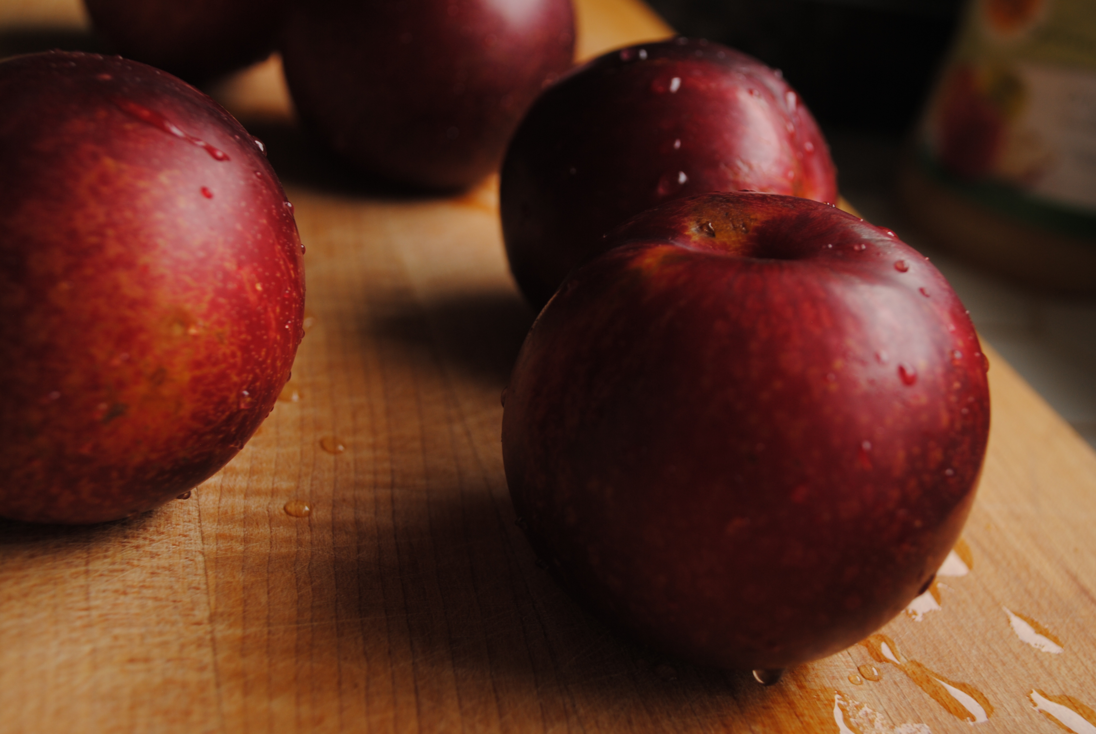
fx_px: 1372
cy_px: 367
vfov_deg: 29.9
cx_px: 548
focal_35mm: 45
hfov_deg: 43.6
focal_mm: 30
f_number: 5.6
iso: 100
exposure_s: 1/8
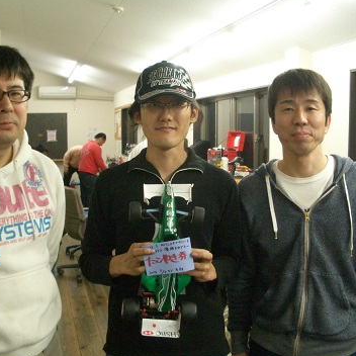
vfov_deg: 37.5
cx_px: 147
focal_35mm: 45
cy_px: 189
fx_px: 524
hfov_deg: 37.4
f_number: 2.6
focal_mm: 5.8
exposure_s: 1/30
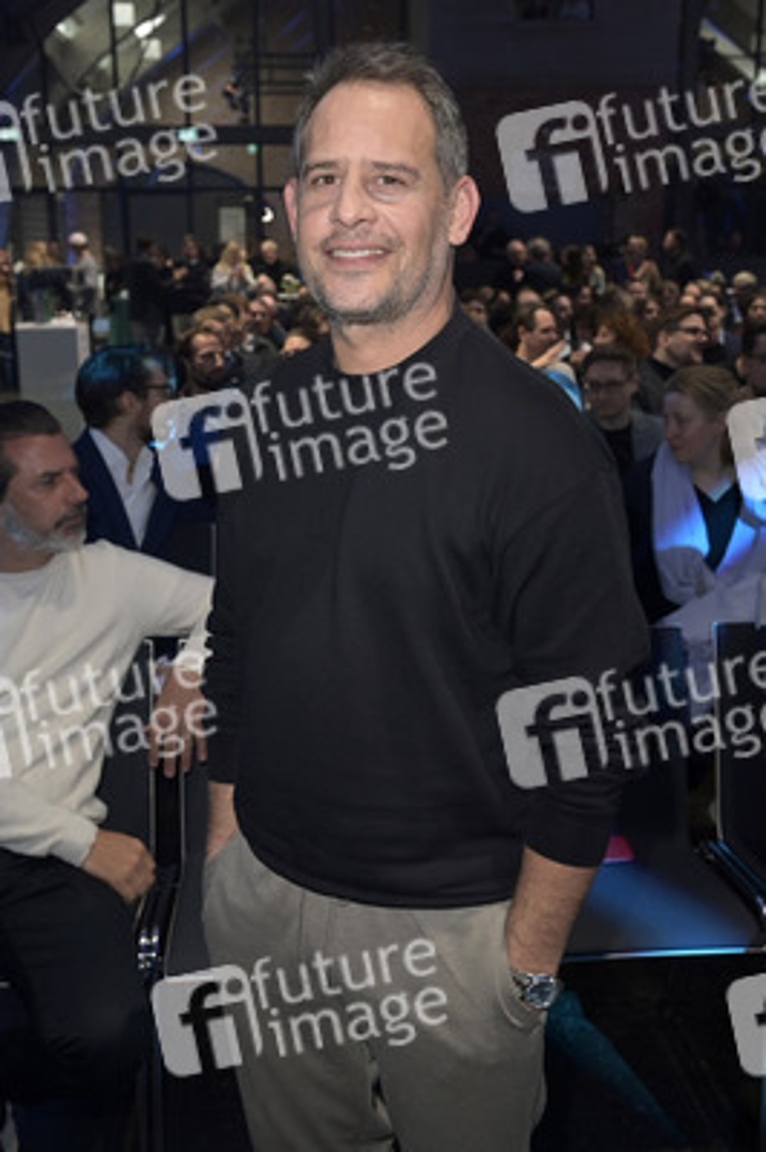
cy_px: 576
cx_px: 383
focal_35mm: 36
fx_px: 1151
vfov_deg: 53.2
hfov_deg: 36.8
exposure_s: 1/60
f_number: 5.6
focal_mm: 36
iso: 1250
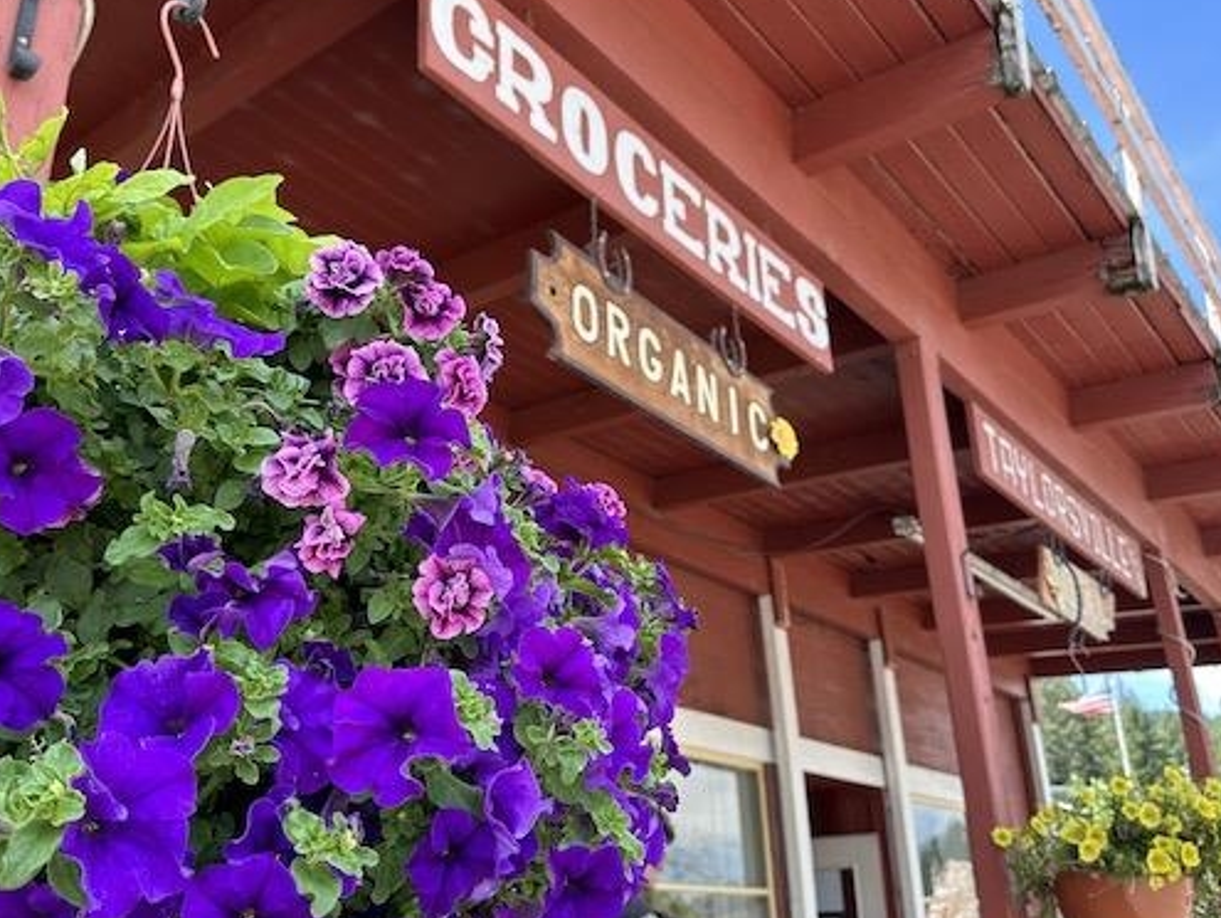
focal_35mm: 31
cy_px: 476
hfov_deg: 58.3
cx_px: 570
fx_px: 1094
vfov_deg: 45.5
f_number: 1.78
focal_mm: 6.86
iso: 80
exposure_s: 1/439
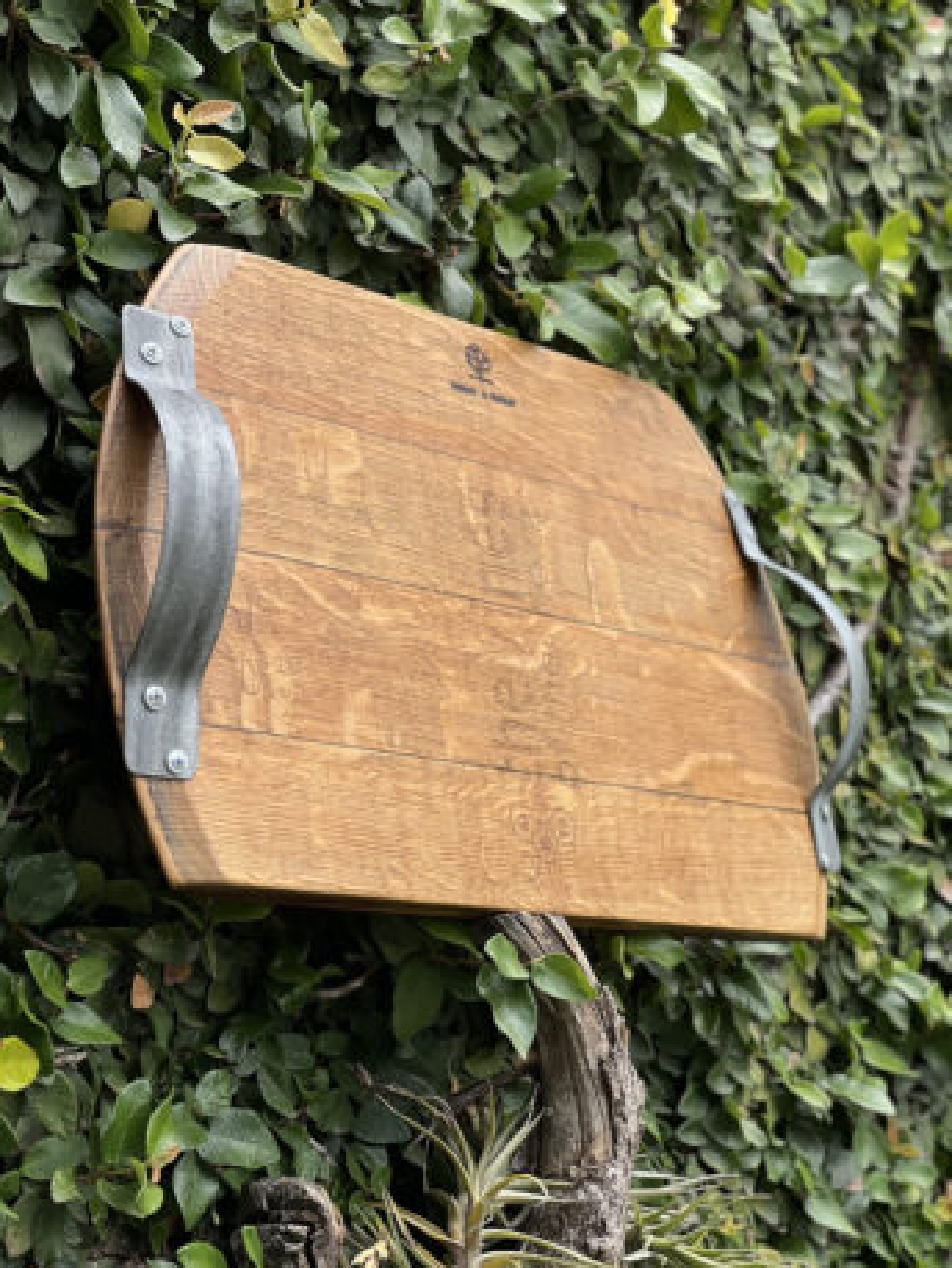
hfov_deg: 18.9
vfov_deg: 25.0
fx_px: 2858
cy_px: 631
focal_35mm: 78
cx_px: 479
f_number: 2.8
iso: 32
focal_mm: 9
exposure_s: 1/402
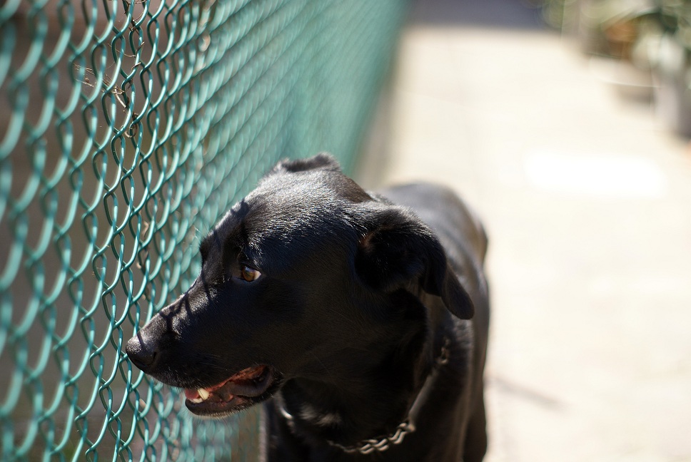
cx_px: 346
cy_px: 231
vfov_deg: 18.2
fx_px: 1441
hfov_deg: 27.0
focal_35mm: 75
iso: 100
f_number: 1.7
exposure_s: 1/1600
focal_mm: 50
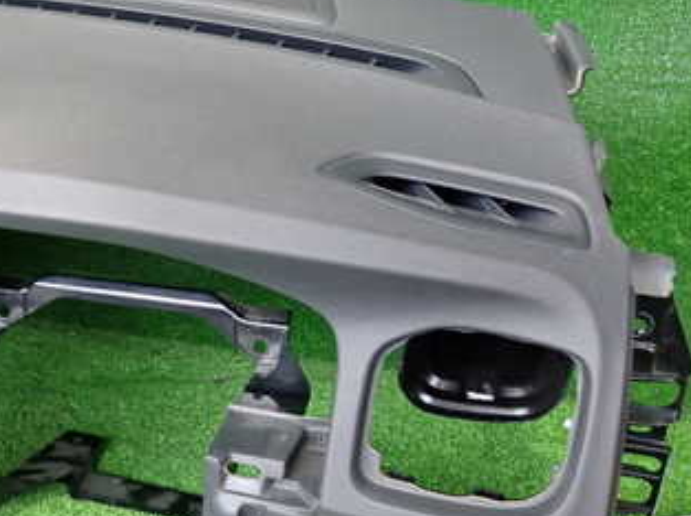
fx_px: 957
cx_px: 188
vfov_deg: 30.2
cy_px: 232
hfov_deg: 38.8
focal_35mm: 48
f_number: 2
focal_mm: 4.5
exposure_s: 1/30
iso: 320
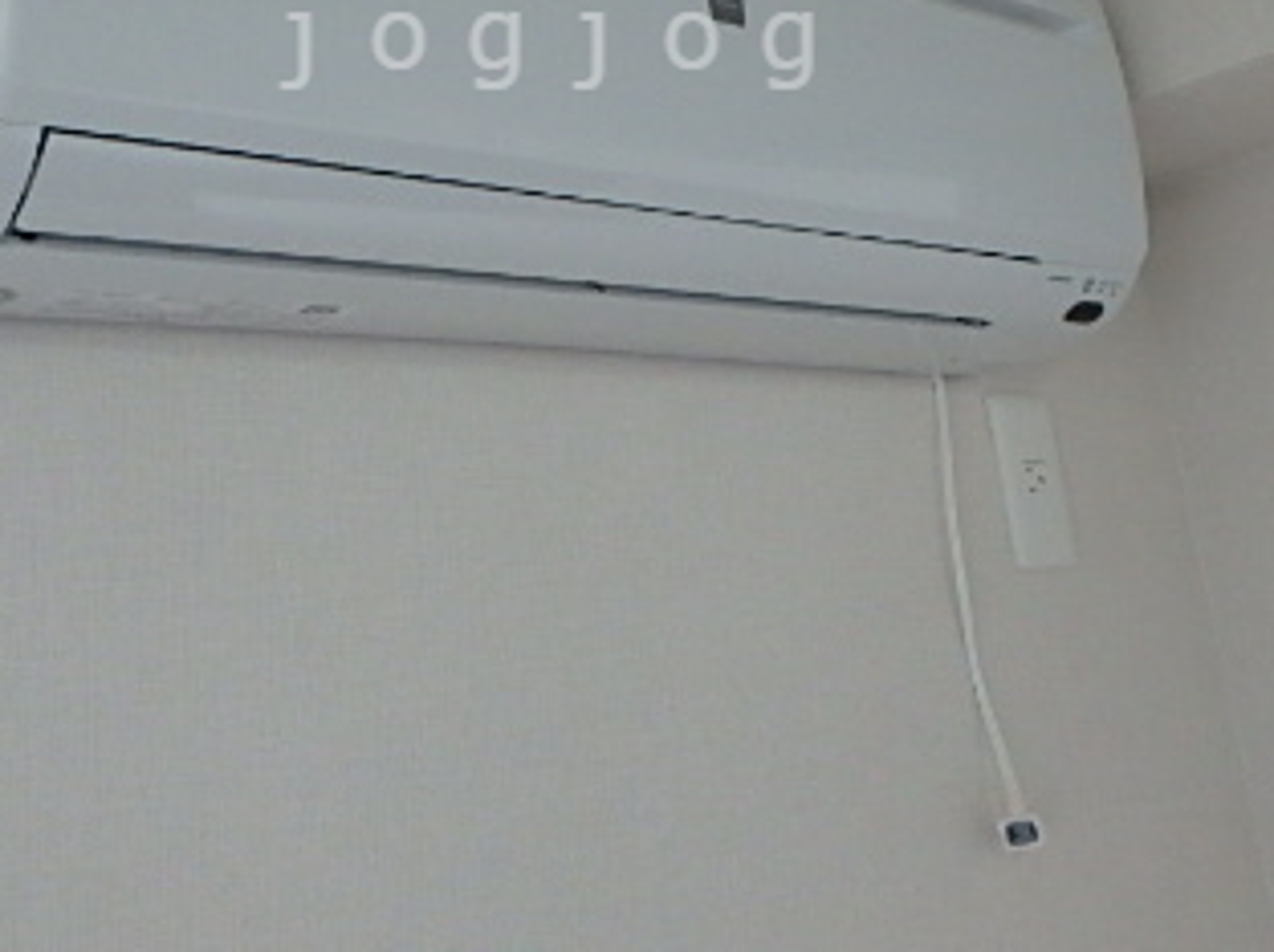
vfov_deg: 31.5
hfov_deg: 43.8
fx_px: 1581
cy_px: 41
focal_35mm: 43
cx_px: 558
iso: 500
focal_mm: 3.7
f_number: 3.5
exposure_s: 1/125
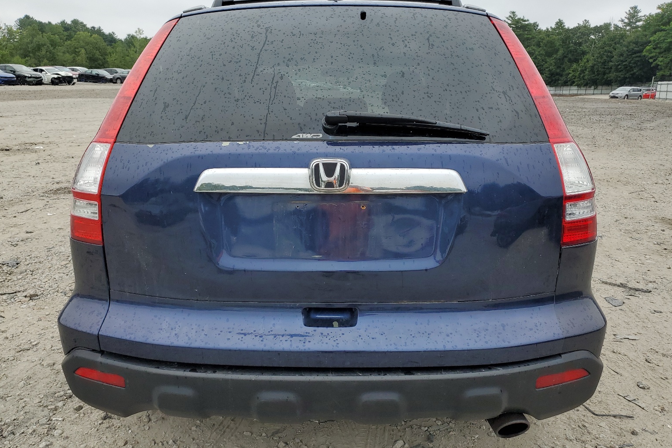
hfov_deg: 65.5
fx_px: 523
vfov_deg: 46.3
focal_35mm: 28
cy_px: 203
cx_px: 345
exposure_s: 1/769
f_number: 1.5
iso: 50
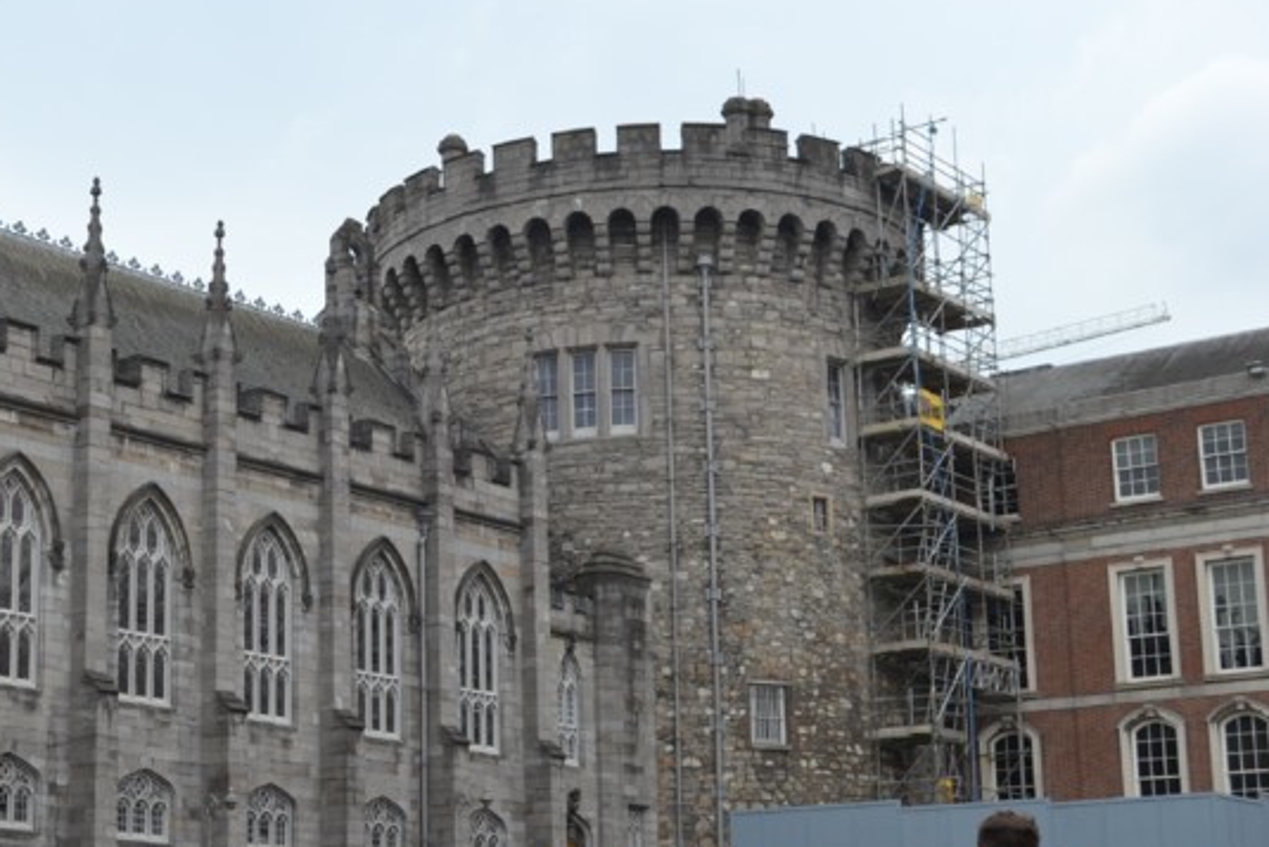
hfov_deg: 31.1
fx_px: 2182
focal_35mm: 62
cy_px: 463
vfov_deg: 22.0
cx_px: 157
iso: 100
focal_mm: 23
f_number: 6.3
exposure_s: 1/160
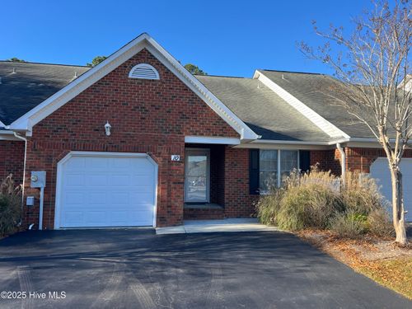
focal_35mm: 26
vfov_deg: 53.1
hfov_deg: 67.3
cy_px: 154
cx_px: 206
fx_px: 309
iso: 50
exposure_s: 1/1238
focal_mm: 5.7
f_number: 1.5
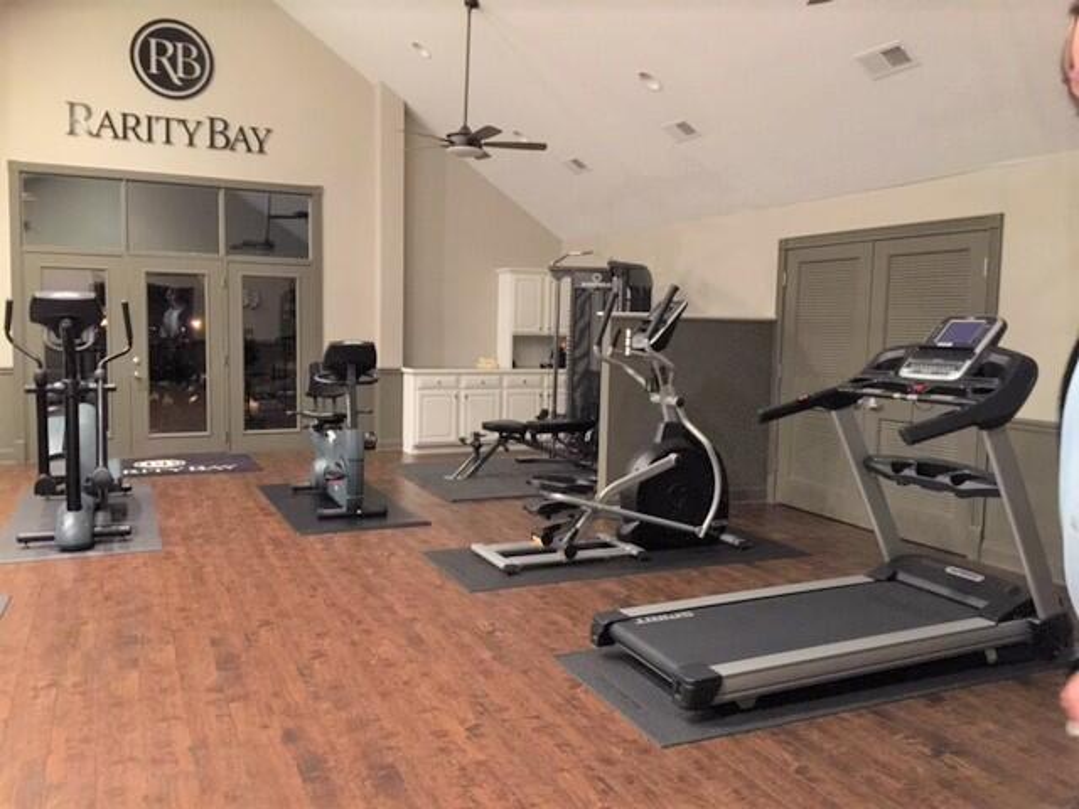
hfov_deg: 61.7
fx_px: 904
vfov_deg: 48.2
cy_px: 404
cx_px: 540
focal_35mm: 29
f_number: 2.2
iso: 160
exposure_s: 1/4
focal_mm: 4.15
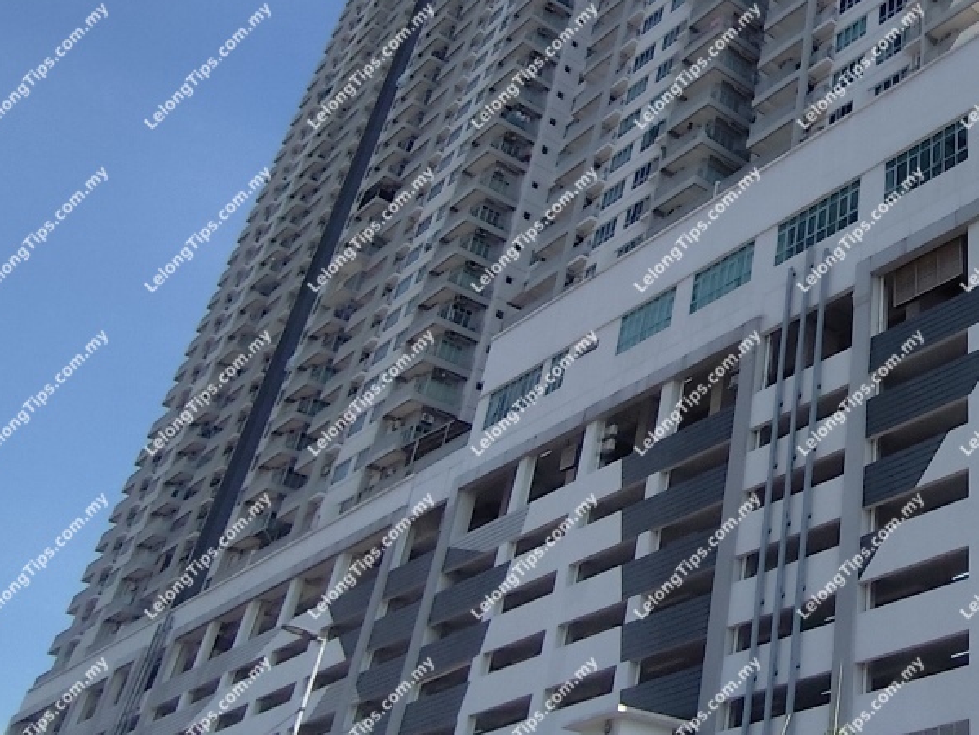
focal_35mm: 39
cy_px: 62
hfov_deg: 41.3
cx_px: 992
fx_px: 1103
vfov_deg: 34.6
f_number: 2.2
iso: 50
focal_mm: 1.65
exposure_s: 1/2315
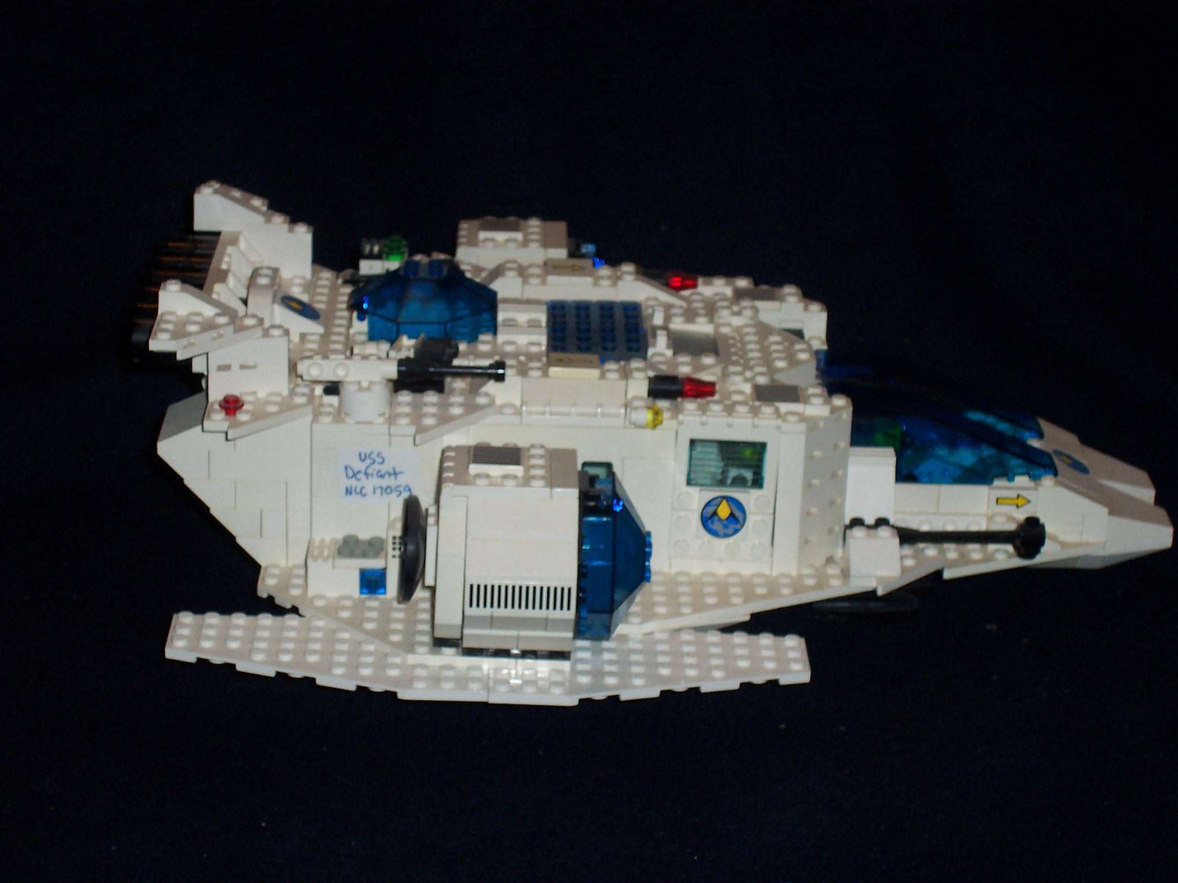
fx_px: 3029
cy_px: 442
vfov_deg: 16.6
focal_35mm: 89
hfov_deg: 22.0
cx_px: 589
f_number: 4.1
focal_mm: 13.5
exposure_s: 1/90
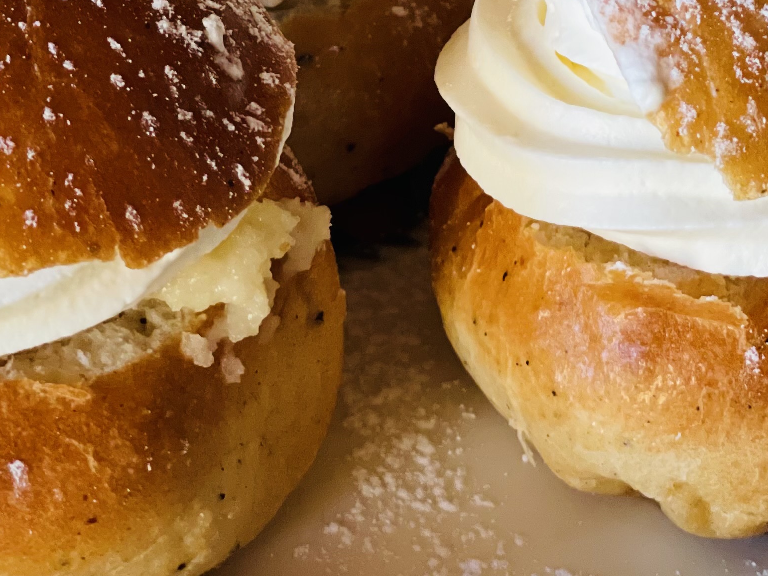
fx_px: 3017
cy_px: -169
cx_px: 539
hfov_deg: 14.5
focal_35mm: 136
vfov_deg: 10.7
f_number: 2
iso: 250
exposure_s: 1/113
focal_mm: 6
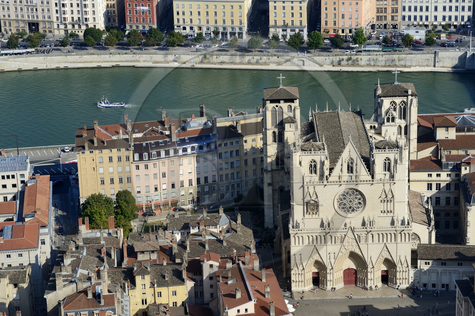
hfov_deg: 20.8
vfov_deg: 13.9
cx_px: 238
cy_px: 158
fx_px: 1292
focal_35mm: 98
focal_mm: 98
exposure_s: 1/250
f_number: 9
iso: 100
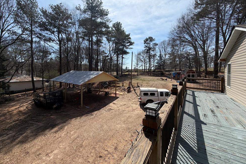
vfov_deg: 77.0
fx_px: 103
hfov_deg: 100.4
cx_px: 125
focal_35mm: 15
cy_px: 72
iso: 25
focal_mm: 2.22
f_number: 2.2
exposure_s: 1/1068
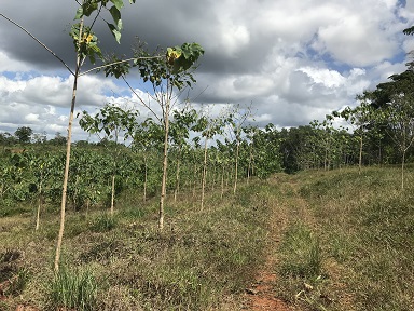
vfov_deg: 49.7
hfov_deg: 63.4
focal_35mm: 28
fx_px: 335
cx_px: 207
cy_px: 156
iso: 20
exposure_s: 1/3831
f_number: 1.8
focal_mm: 3.99
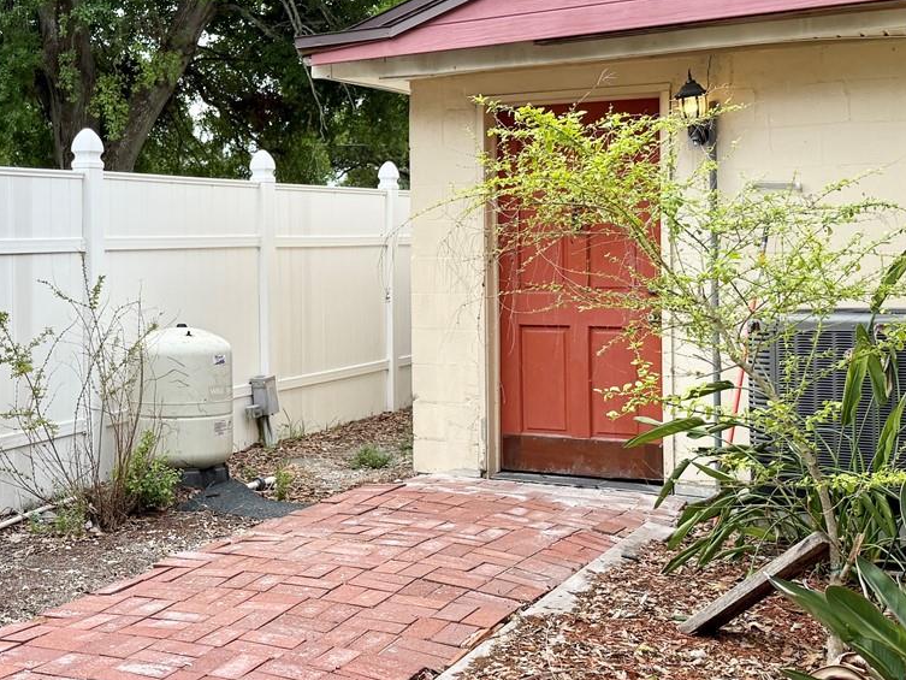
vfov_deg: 28.5
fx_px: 1335
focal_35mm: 51
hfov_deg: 37.0
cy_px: 276
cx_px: 283
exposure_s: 1/1812
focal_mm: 6.76
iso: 100
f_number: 1.78
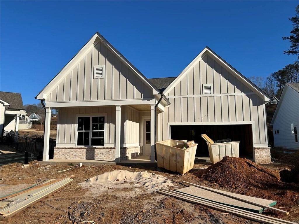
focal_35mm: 26
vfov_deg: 53.1
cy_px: 112
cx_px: 150
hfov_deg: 67.3
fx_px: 225
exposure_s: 1/6211
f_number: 1.5
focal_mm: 5.7
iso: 50
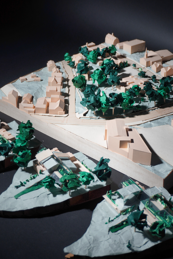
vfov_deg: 29.0
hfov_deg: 19.6
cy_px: 126
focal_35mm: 70
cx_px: 98
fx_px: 502
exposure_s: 1/100
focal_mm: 39
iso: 100
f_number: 5.6
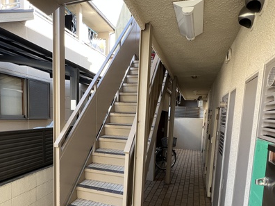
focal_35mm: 23
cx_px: 128
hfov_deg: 73.8
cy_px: 138
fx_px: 183
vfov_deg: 57.5
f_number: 1.8
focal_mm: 1.57
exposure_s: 1/122
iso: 80
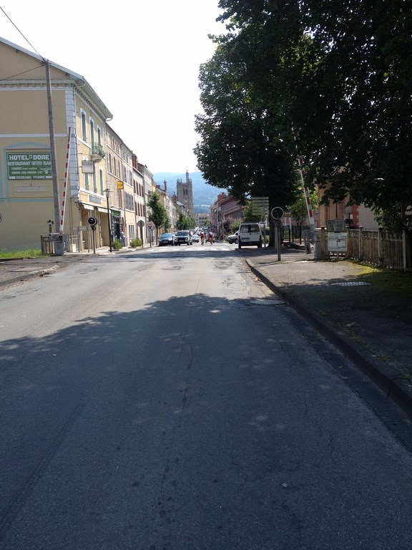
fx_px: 555
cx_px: 206
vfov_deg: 52.6
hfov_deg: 40.7
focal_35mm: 35
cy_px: 275
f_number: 2.4
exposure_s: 1/951
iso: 50
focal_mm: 4.28
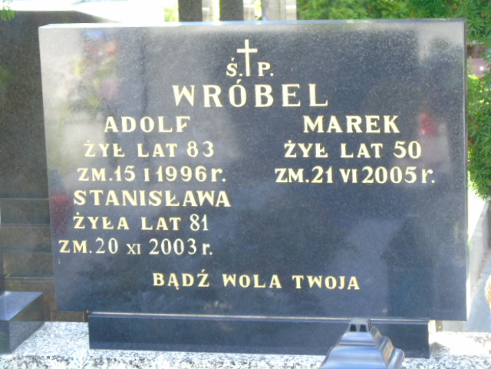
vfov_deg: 13.7
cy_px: 184
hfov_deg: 18.2
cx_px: 246
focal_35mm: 108
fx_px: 1532
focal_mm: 19
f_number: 4.4
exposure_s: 1/30
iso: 160
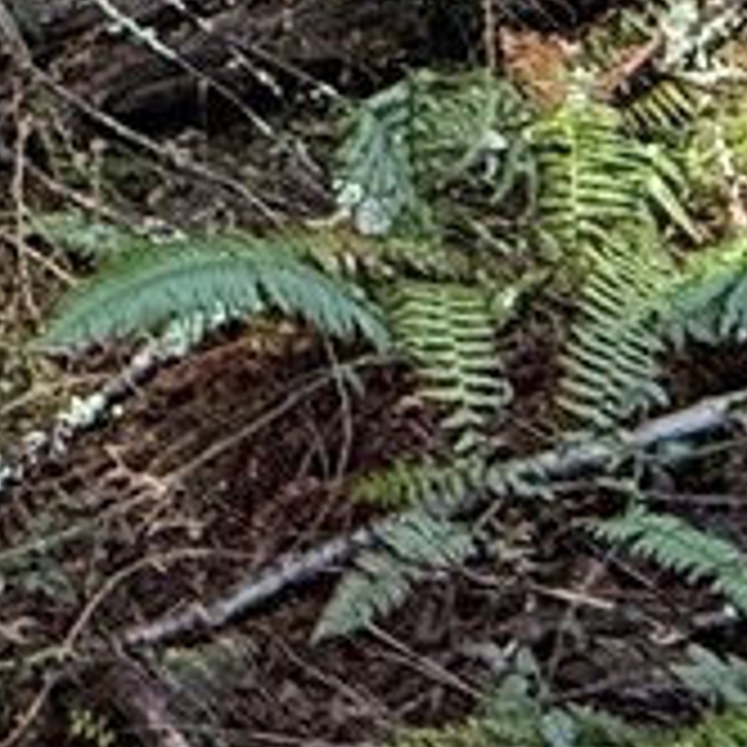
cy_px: -603
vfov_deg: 13.2
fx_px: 2905
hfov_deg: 12.3
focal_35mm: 119
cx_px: -909
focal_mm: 2.22
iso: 320
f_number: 2.2
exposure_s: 1/81
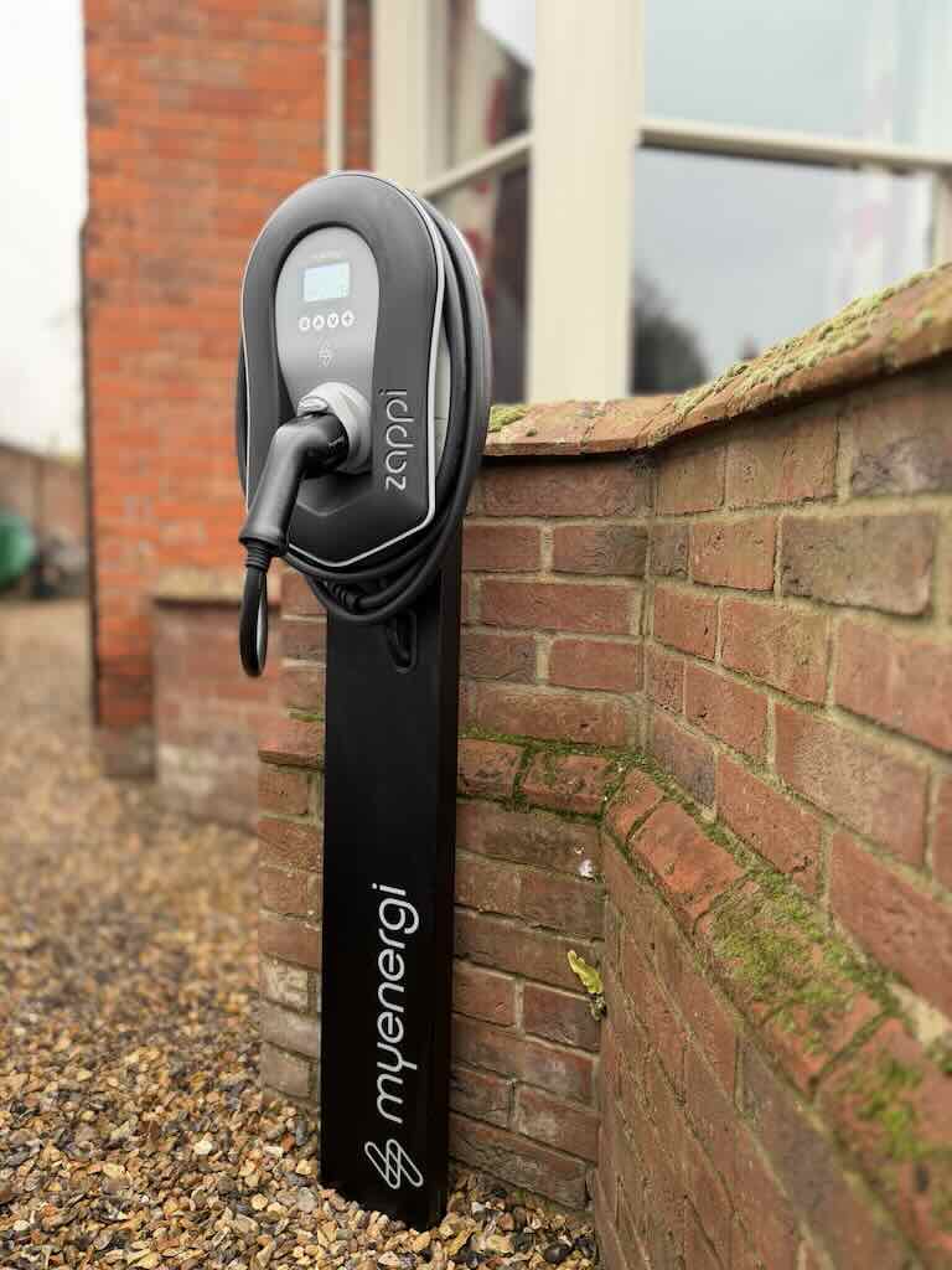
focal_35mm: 24
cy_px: 635
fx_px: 880
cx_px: 476
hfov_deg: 56.8
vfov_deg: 71.6
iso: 160
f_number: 1.78
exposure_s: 1/121
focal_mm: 6.76
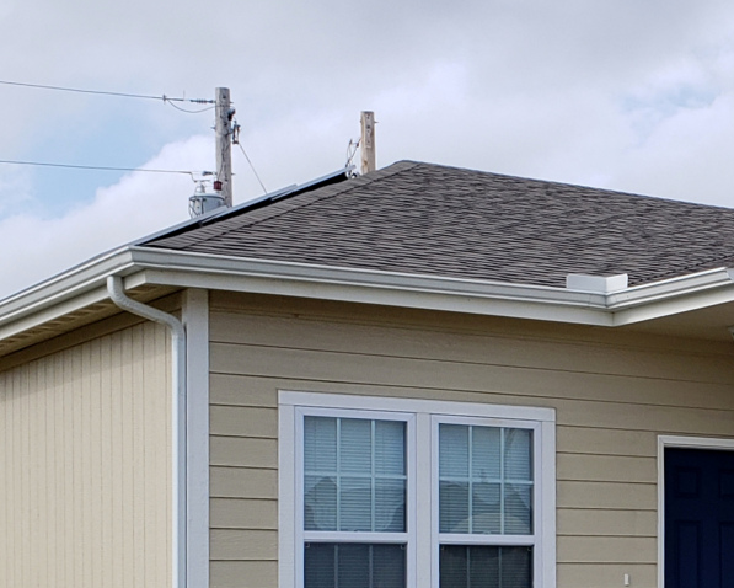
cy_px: 570
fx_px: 1478
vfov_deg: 21.8
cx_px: 964
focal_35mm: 68
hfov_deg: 24.3
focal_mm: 4.3
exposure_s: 1/1061
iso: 50
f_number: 2.4
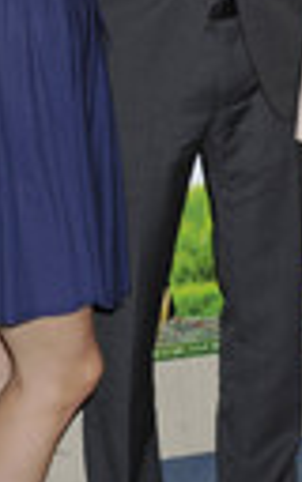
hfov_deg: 9.2
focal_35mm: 143
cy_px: 72
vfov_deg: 14.5
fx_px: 1883
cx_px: 193
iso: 500
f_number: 7.1
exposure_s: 1/200
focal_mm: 45
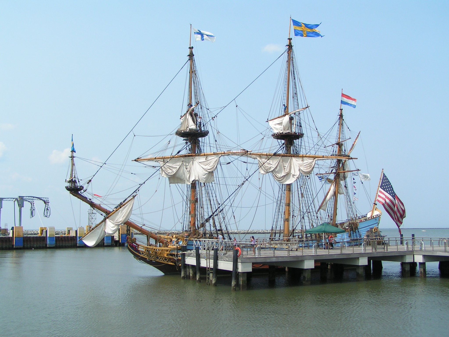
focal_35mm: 38
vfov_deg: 37.7
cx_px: 224
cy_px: 168
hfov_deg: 49.0
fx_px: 493
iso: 50
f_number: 4.5
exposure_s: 1/800
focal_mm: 5.8
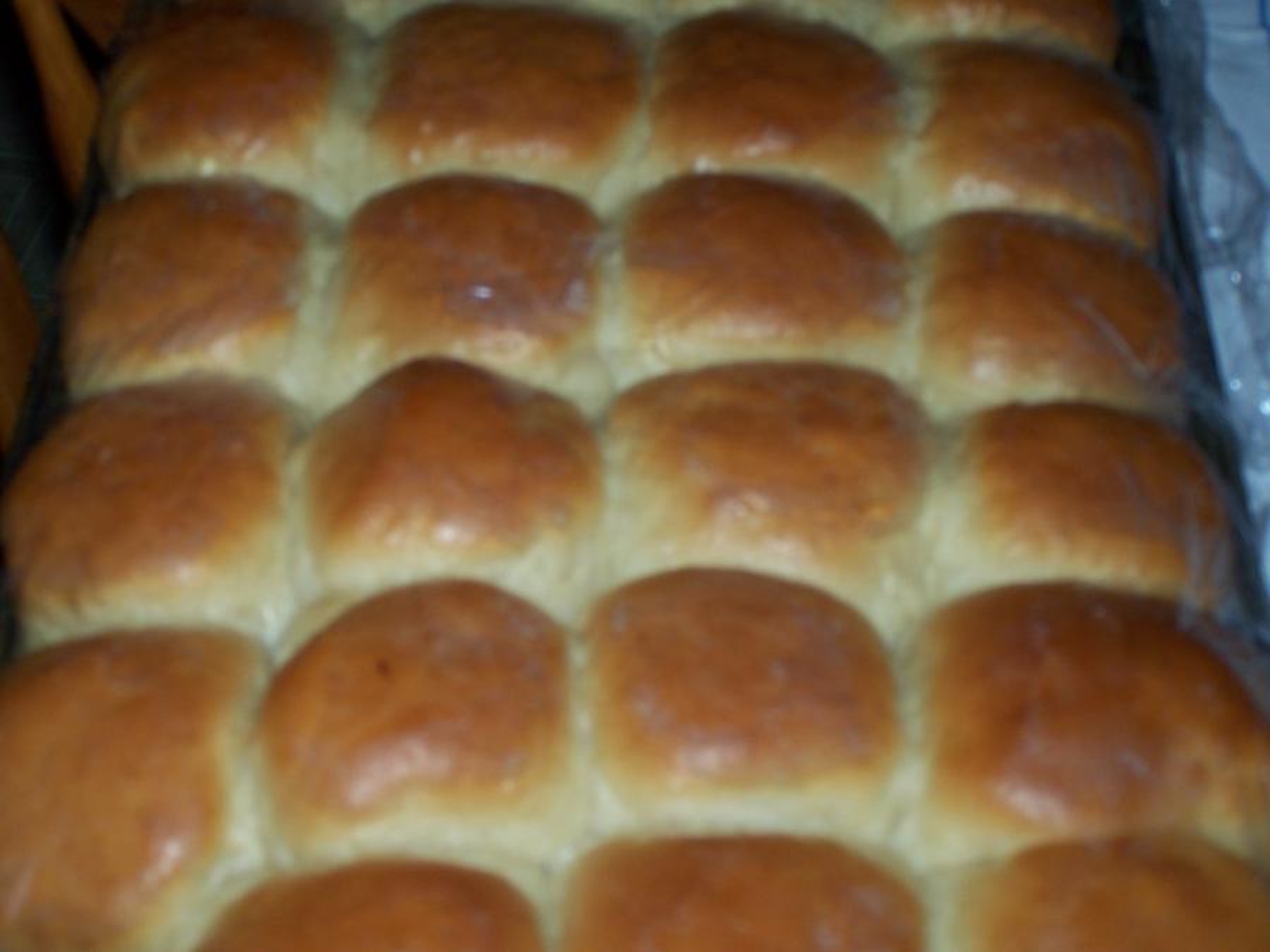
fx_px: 2752
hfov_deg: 26.0
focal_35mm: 75
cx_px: 635
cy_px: 476
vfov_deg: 19.6
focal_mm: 12.4
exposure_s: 1/60
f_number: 3.2
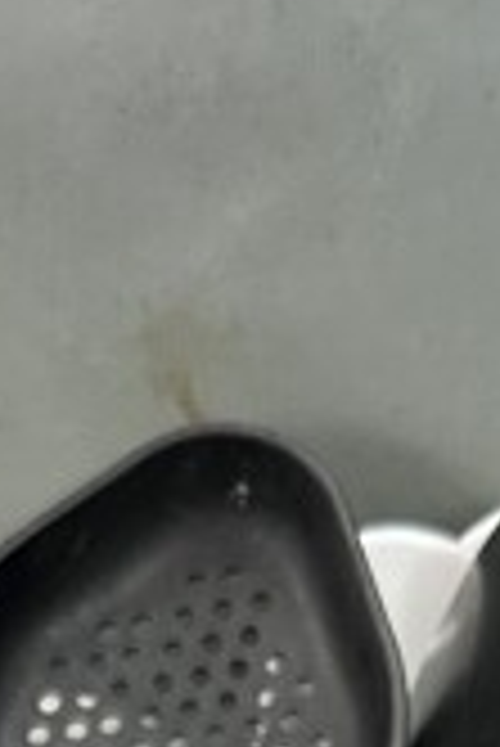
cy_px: 1793
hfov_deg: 11.2
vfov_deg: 12.9
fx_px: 2536
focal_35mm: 122
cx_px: 50
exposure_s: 1/120
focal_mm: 6.86
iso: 200
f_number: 1.78
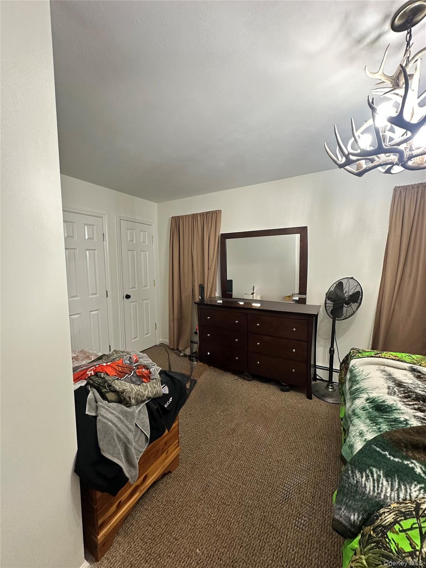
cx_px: 213
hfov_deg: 85.7
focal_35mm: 14
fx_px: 230
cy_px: 284
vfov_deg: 102.1
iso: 250
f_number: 2.2
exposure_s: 1/60
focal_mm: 2.22
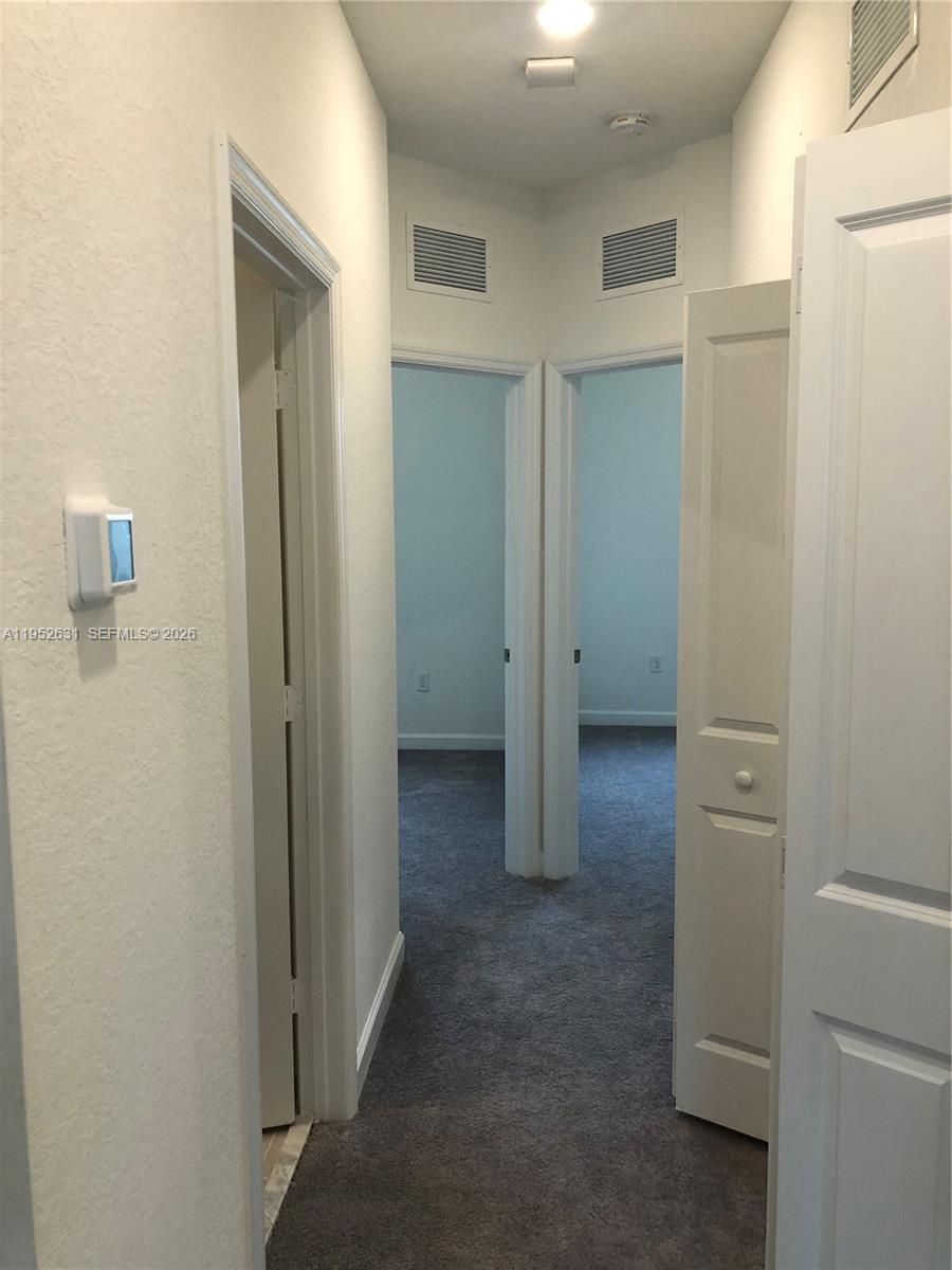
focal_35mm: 28
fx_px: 1027
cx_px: 476
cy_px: 635
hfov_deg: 49.7
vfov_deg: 63.4
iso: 32
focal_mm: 4
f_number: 1.8
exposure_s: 1/30
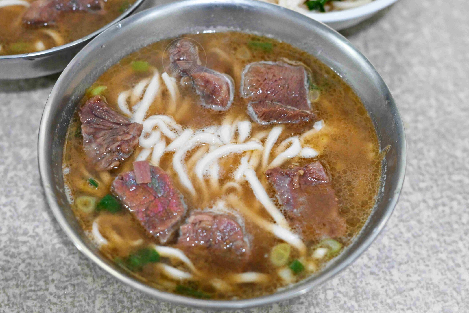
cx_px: 234
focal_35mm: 75
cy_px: 156
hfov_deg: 27.0
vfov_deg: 18.2
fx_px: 977
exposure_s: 1/200
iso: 2000
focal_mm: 50
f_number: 2.8
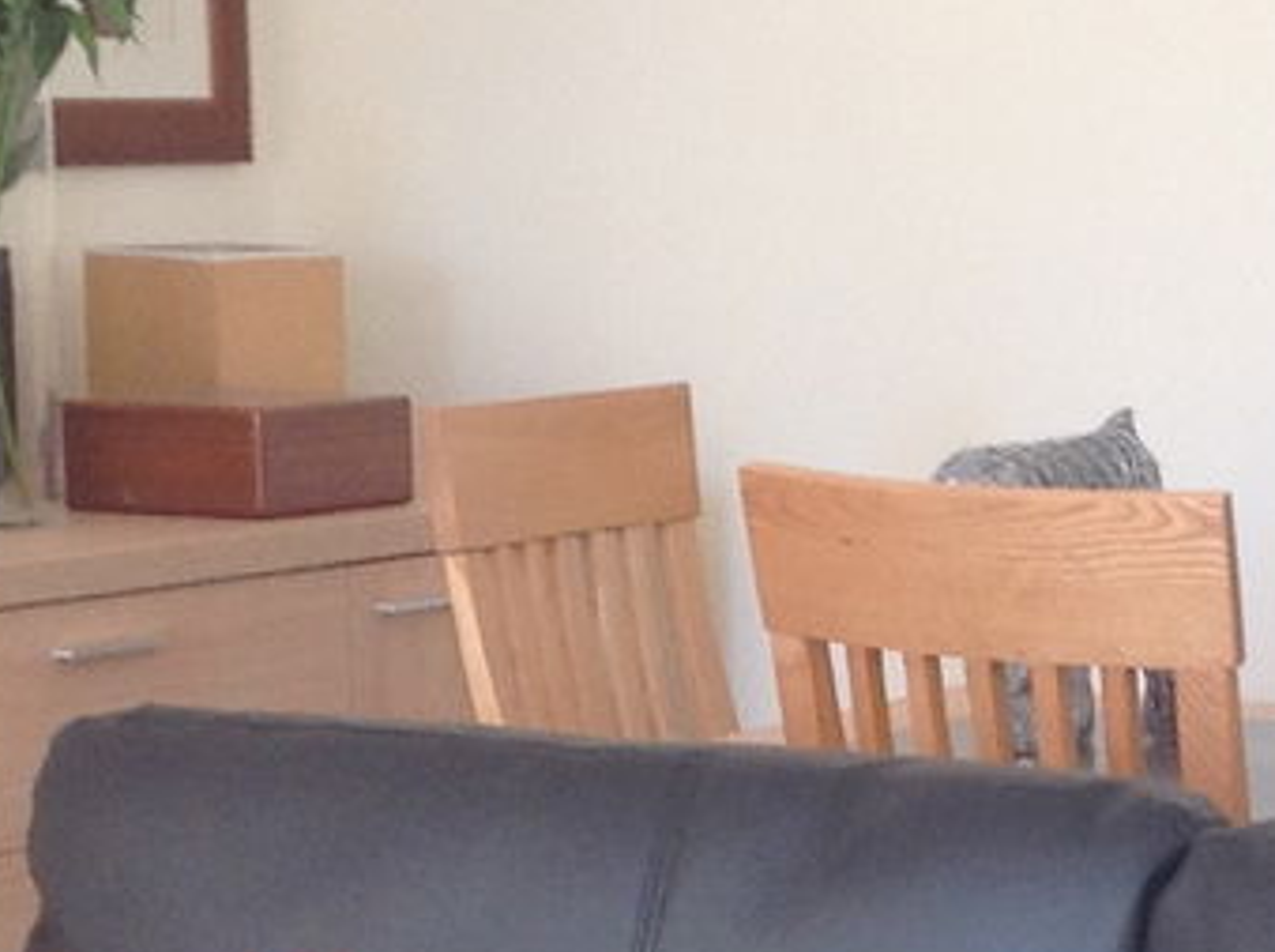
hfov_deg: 11.9
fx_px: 6067
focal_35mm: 165
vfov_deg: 8.9
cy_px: 939
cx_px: 1267
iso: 50
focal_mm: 4.28
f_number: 2.4
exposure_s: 1/60
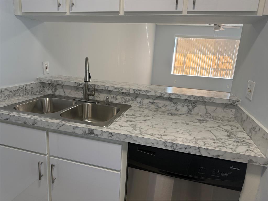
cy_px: 100
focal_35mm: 24
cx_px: 134
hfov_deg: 71.6
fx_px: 186
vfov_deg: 56.8
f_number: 1.78
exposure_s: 1/120
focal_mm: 6.76
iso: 200
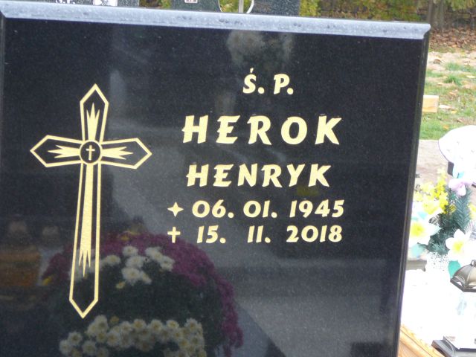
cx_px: 238
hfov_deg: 22.5
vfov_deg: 17.0
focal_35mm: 87
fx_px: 1196
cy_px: 178
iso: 100
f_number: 3.8
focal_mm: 13
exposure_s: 1/50
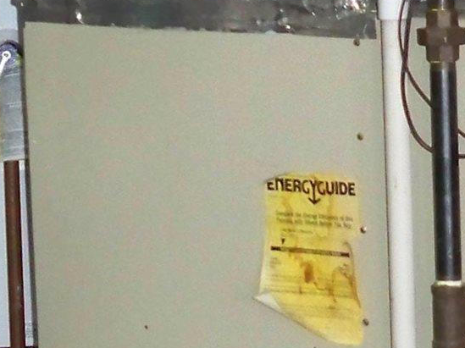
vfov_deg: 7.6
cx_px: 435
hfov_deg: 10.0
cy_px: 136
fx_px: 2631
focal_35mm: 196
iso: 320
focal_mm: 6.3
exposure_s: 1/60
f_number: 3.1
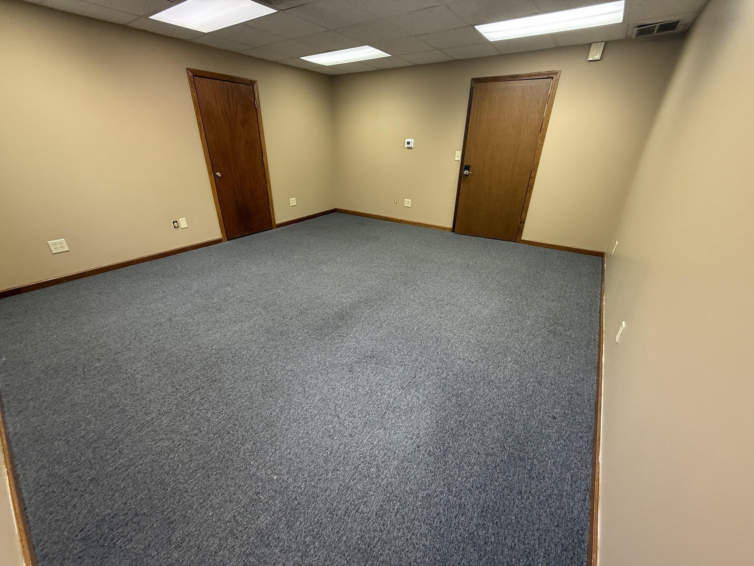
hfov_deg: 102.1
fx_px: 305
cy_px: 283
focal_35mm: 14
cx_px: 377
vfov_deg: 85.7
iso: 200
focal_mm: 2.22
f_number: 2.2
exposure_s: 1/60
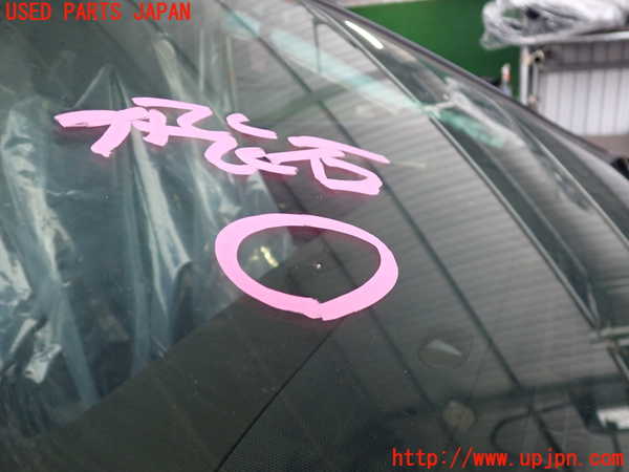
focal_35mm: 30
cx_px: 314
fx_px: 545
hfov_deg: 60.0
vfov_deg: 46.8
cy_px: 236
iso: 320
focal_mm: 5.4
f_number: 2.3
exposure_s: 1/100
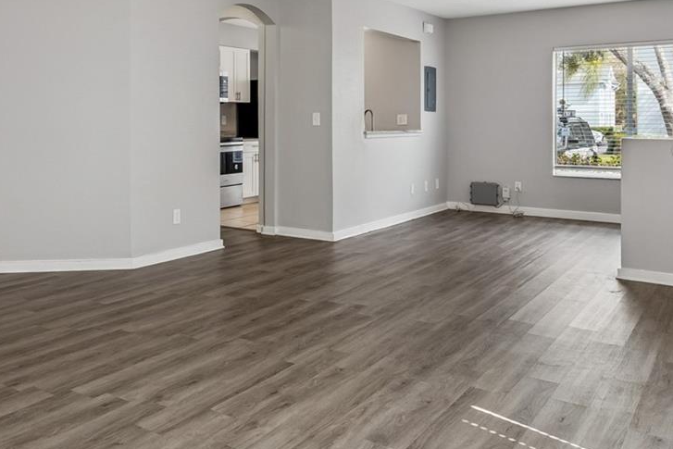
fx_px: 617
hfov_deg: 55.8
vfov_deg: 39.5
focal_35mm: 33
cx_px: 217
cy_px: 147
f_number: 7.1
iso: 100
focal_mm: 10
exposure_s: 1/20
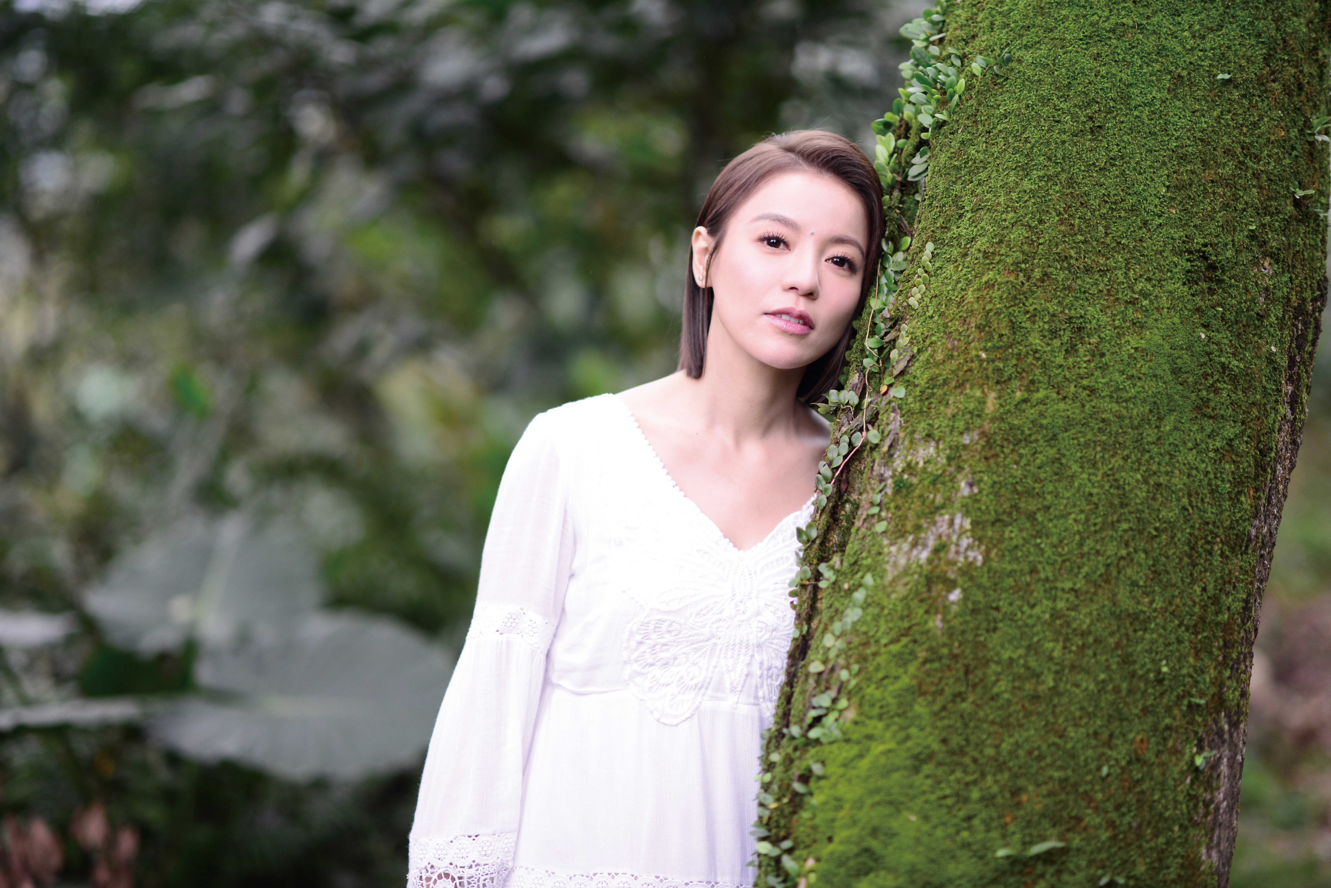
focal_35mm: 85
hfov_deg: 23.9
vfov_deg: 16.1
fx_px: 3143
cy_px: 444
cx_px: 666
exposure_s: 1/250
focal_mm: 85
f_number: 1.6
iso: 400
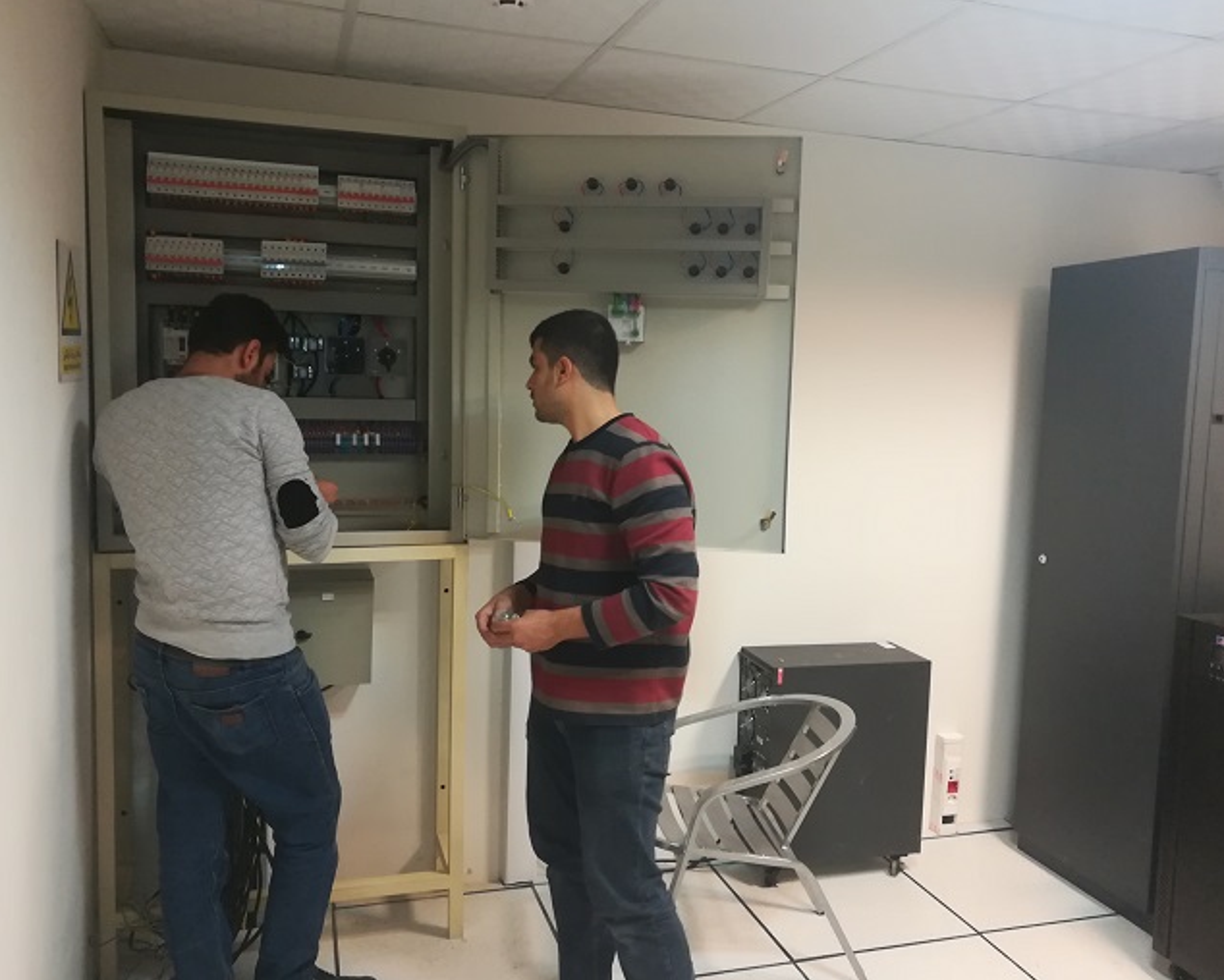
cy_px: 483
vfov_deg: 51.6
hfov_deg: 62.2
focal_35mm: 28
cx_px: 612
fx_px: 1015
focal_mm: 3.83
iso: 320
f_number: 2.2
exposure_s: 1/33.3
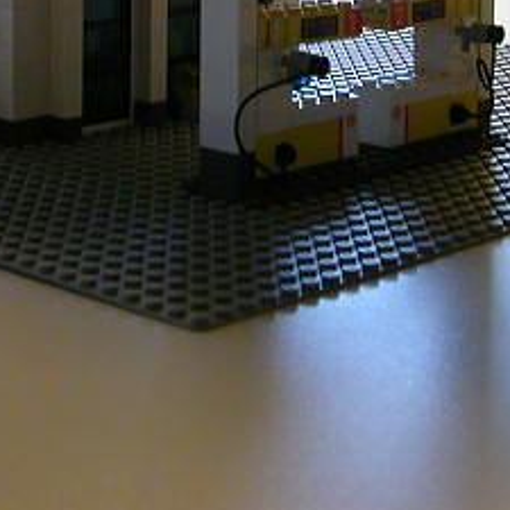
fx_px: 1800
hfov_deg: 16.1
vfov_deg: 15.9
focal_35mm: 108
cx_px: 299
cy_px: 18
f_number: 2.9
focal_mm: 6.6
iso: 100
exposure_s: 1/53.5
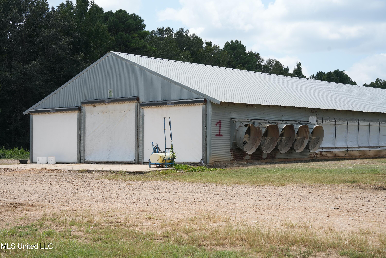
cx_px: 193
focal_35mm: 63
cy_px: 129
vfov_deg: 21.6
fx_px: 675
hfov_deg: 31.9
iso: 320
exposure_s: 1/640
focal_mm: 63
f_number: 8
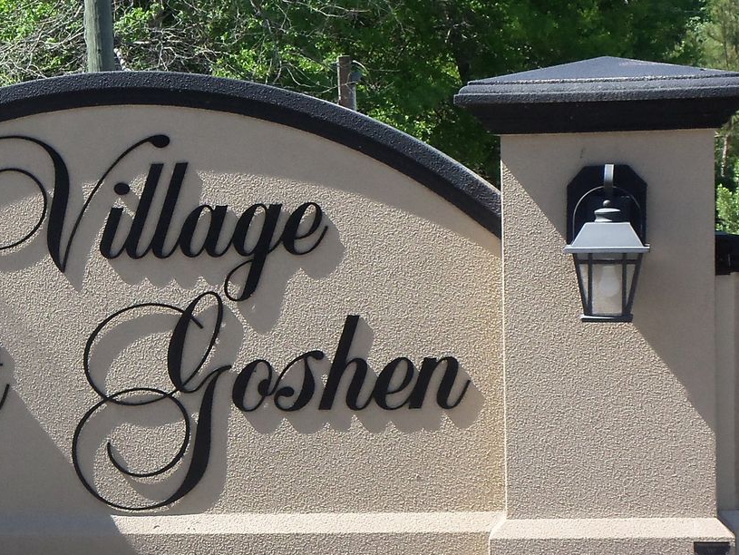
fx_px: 3118
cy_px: 391
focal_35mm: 146
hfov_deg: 13.4
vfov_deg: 10.2
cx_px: 68
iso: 64
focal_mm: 11.1
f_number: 4
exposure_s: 1/400
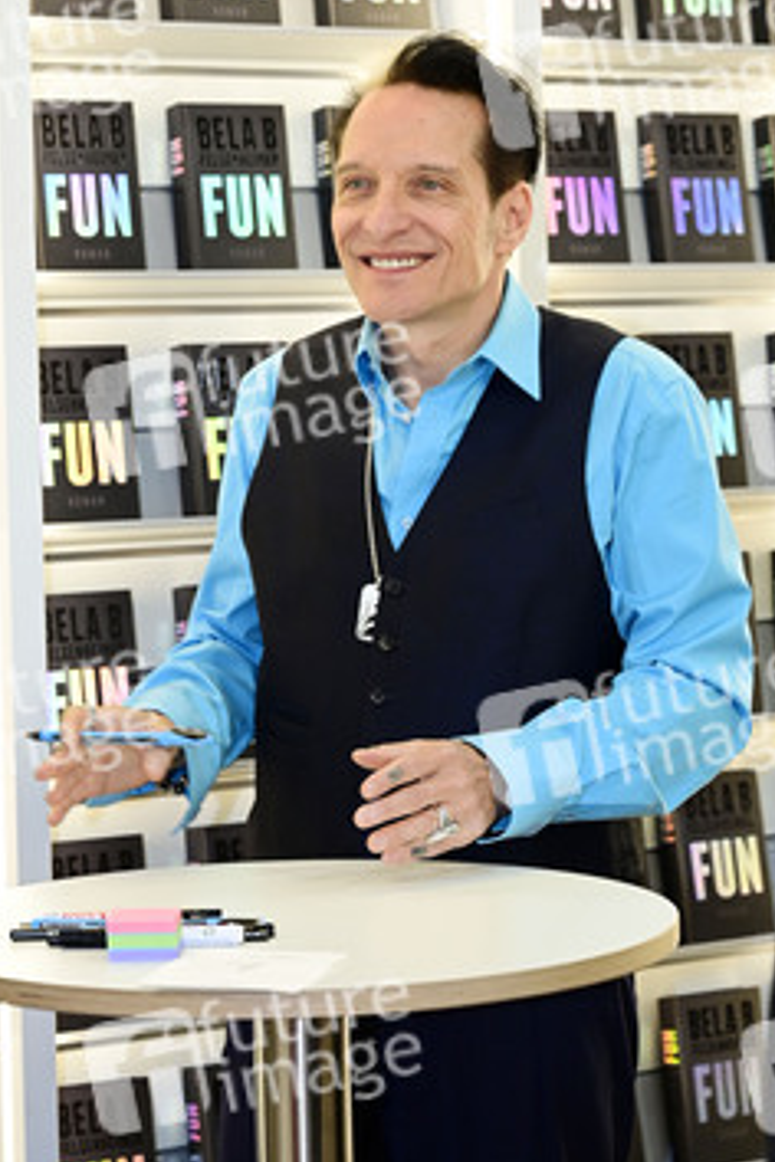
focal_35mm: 79
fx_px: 2551
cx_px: 348
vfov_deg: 25.7
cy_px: 565
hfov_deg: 17.3
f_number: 5
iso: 1600
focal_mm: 70
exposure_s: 1/200
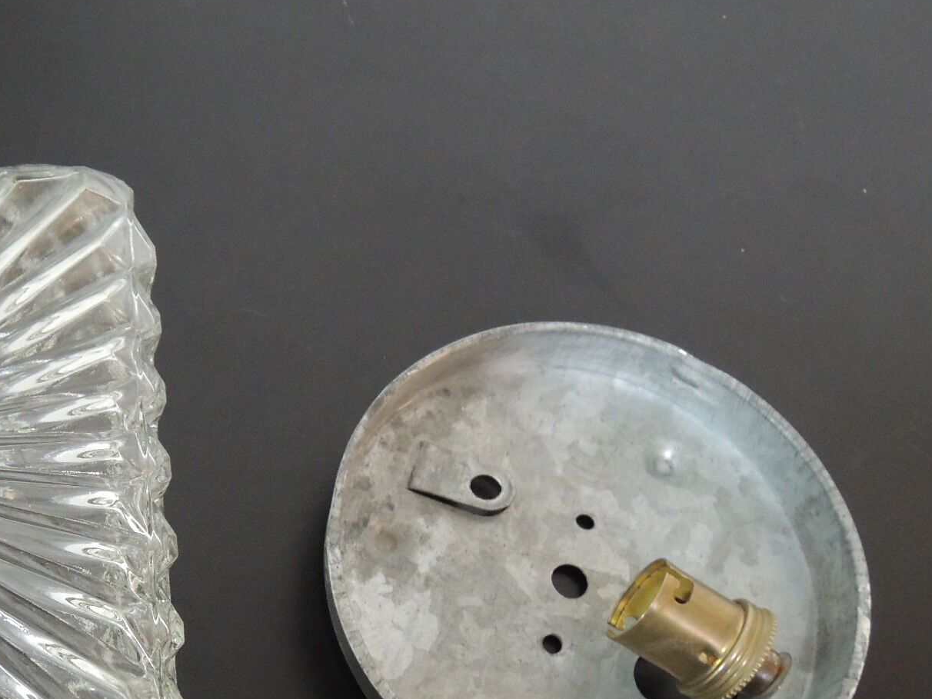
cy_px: 596
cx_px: 104
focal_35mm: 45
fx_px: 1212
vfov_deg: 31.1
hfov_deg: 39.3
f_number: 2.8
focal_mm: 4.3
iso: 400
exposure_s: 1/13
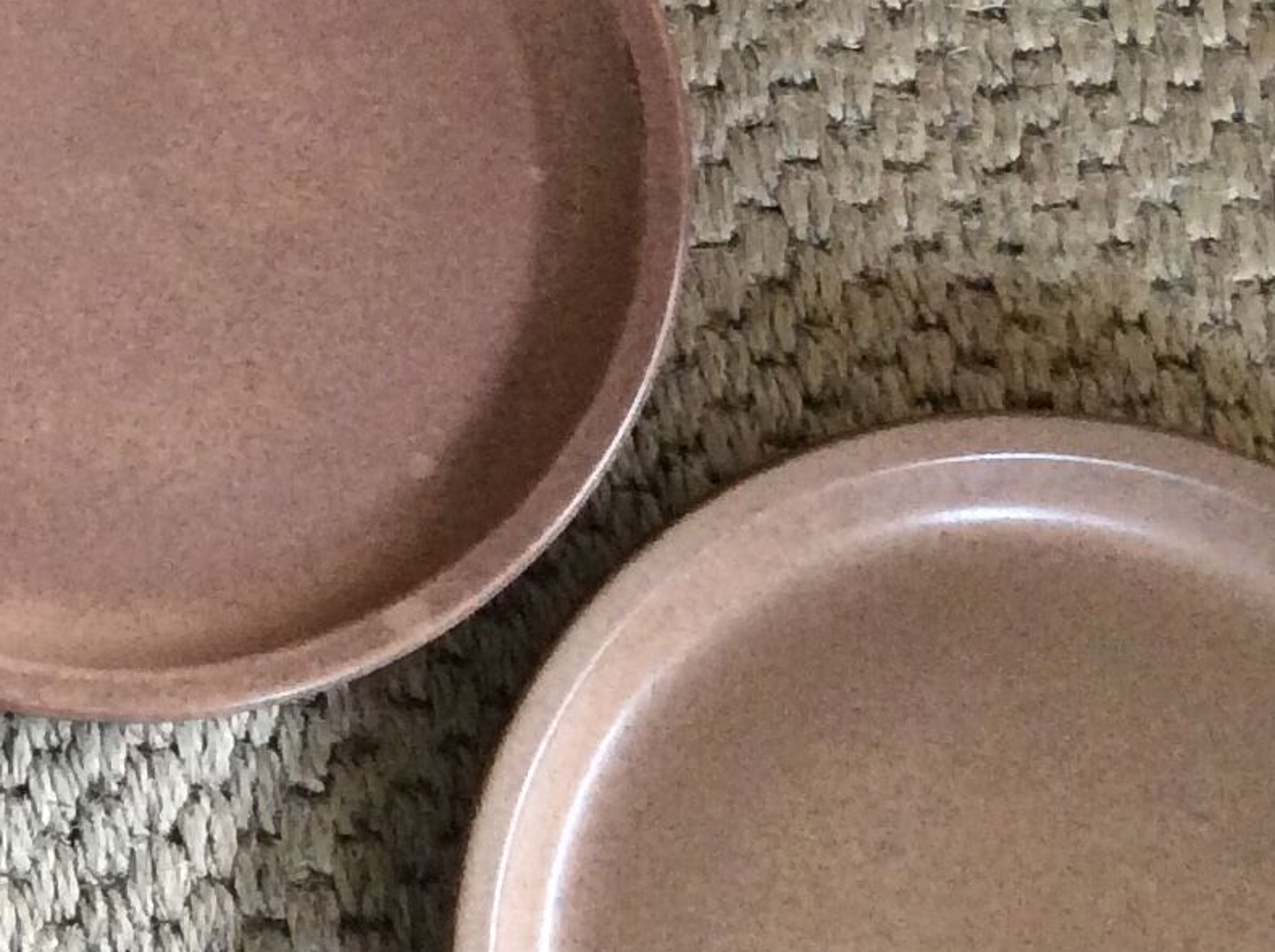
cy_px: 213
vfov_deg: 14.0
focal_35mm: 105
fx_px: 3862
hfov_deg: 18.2
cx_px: -74
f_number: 2.4
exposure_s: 1/25
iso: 200
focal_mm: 3.3
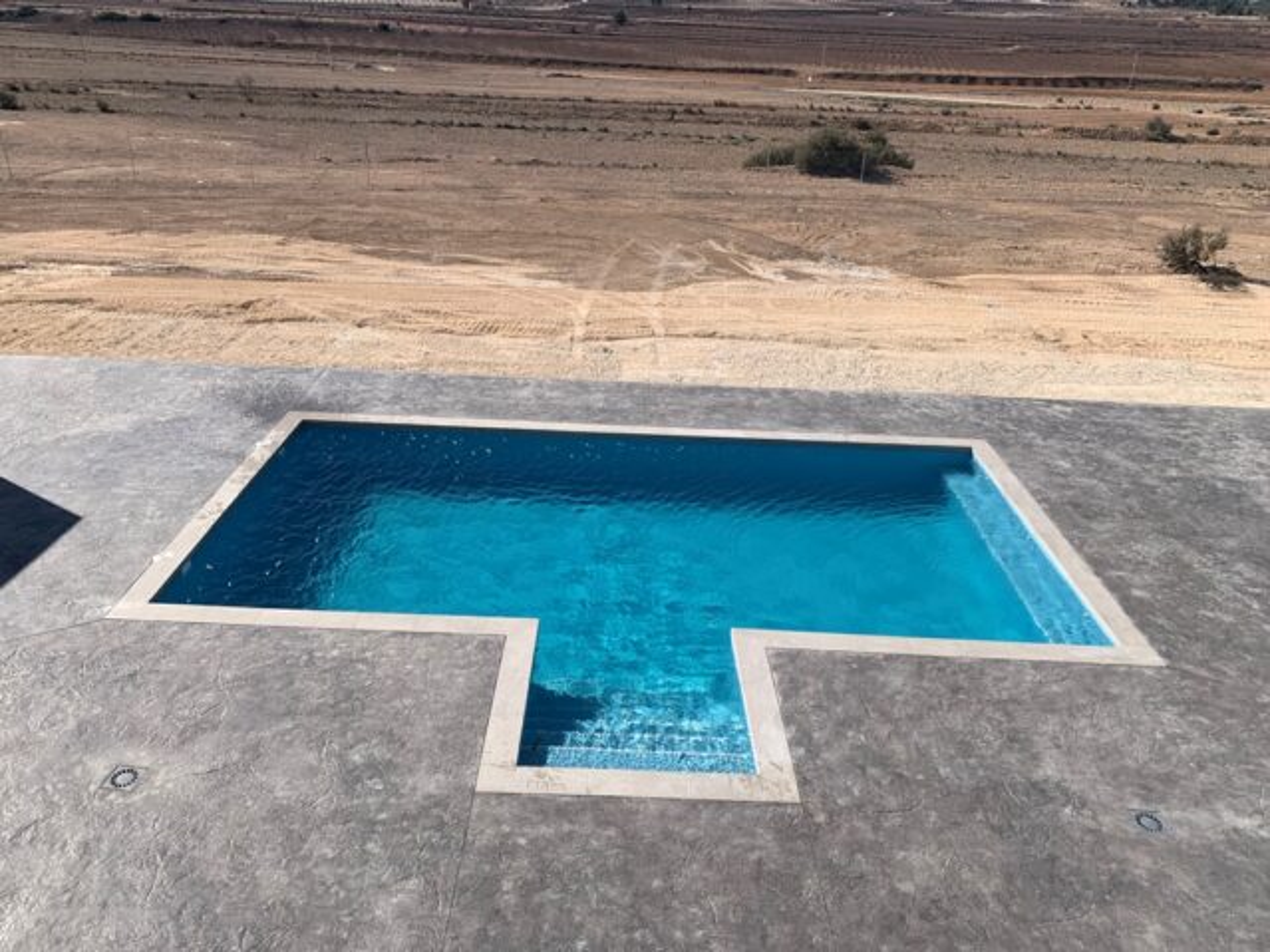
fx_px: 954
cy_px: 476
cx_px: 635
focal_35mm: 26
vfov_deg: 53.0
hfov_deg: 67.3
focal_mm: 4.25
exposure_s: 1/3650
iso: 25
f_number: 1.8
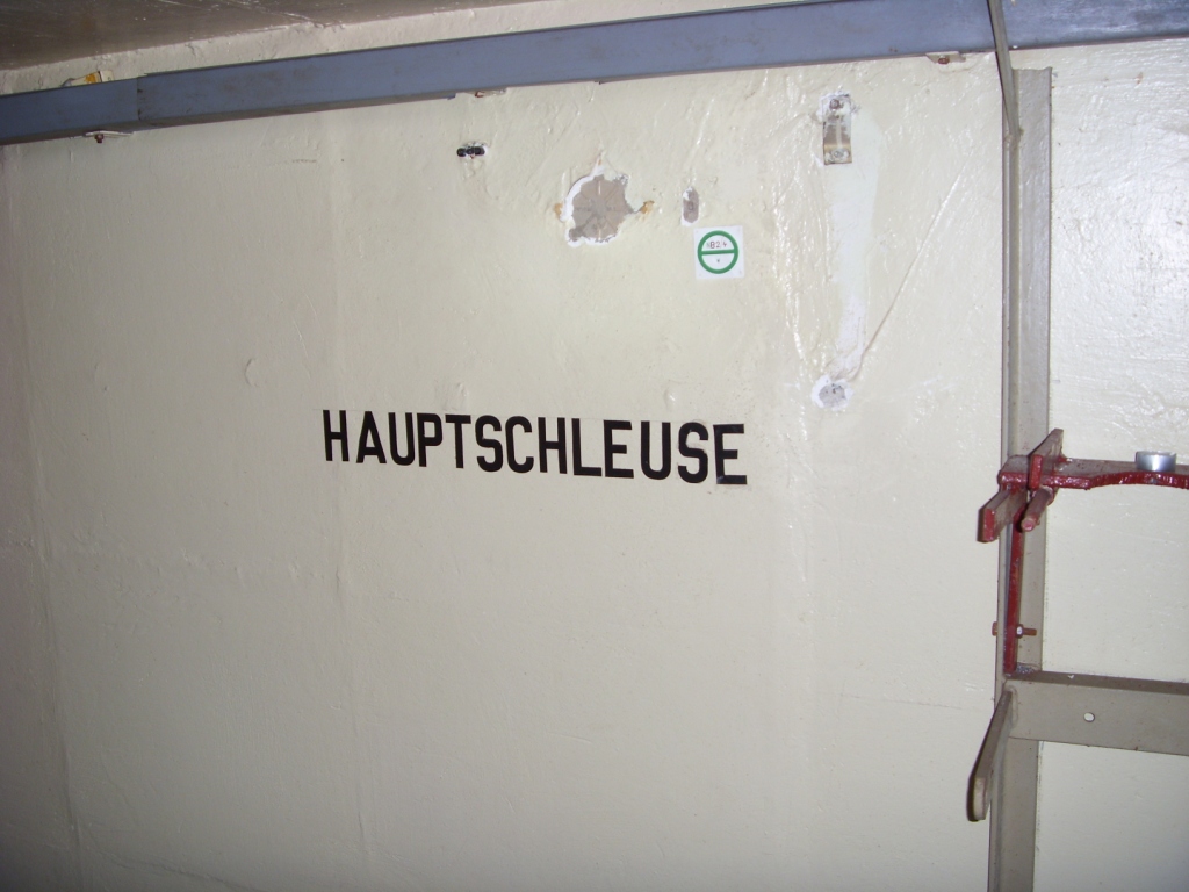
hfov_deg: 58.4
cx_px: 594
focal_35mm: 31
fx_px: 1065
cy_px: 446
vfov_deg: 45.4
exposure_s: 1/30
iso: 50
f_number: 3.5
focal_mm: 6.3
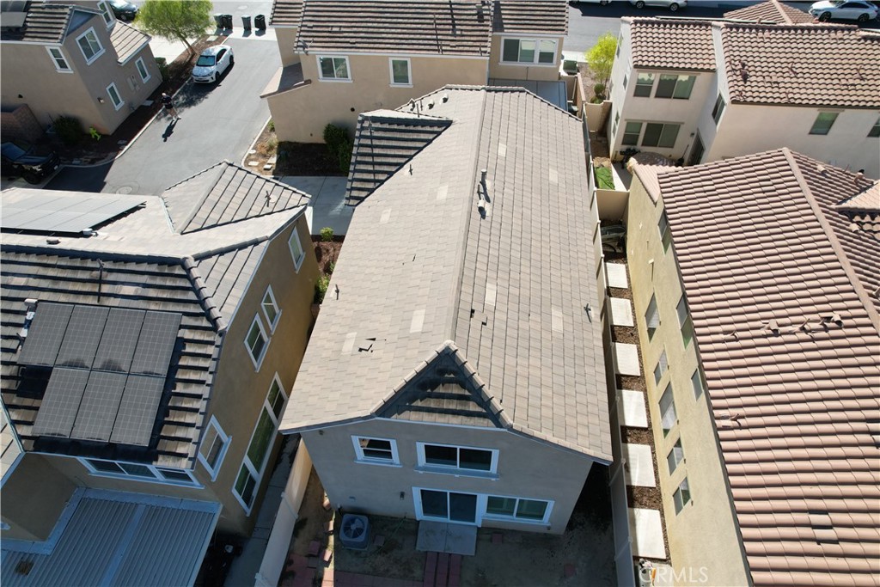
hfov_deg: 78.6
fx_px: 538
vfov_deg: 57.2
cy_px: 294
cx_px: 440
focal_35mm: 22
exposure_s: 1/1250
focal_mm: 8.38
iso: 130
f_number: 2.8
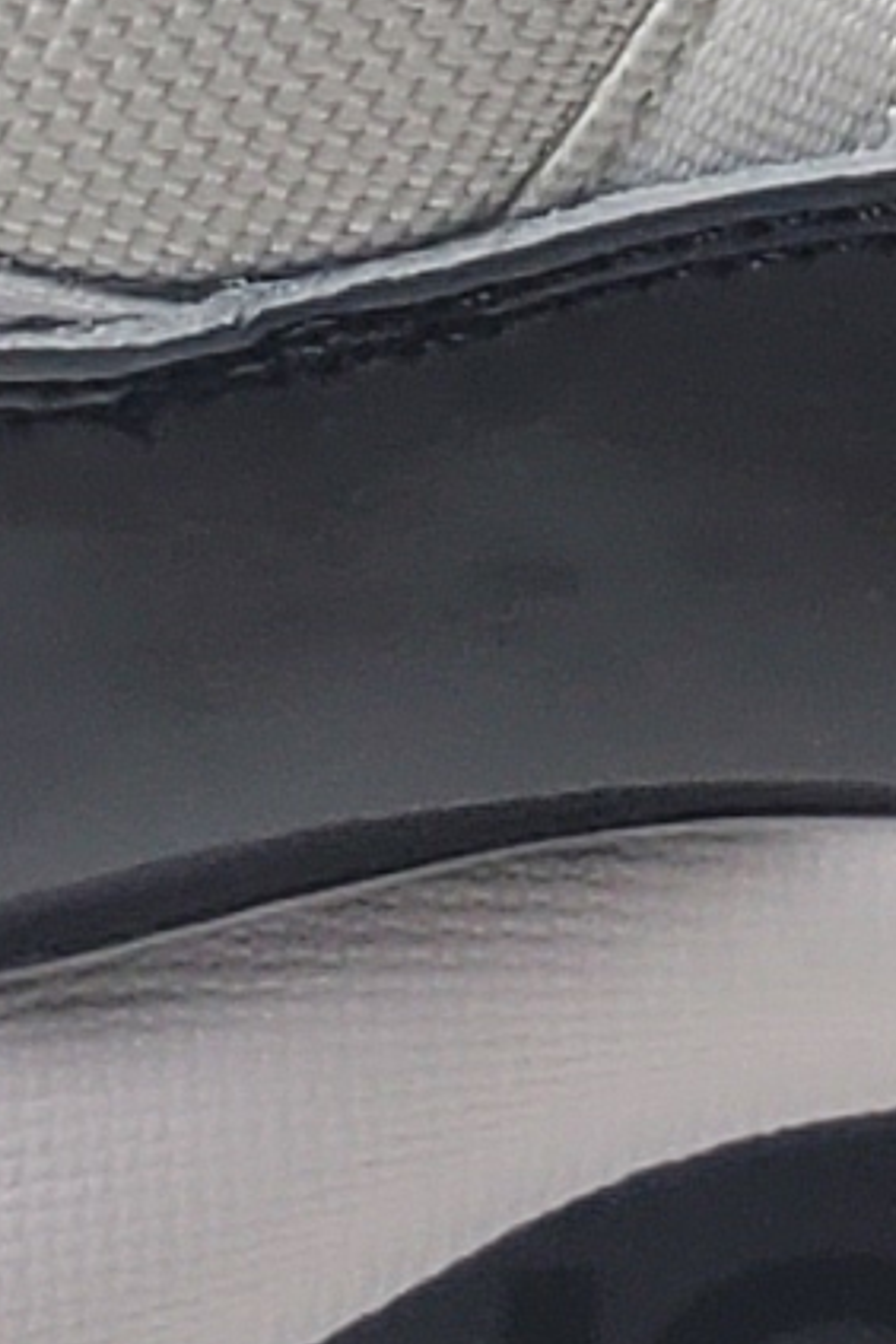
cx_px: 1633
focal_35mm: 258
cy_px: -2211
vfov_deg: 7.3
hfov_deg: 5.2
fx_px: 9631
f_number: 1.5
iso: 50
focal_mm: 4.3
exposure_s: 1/467
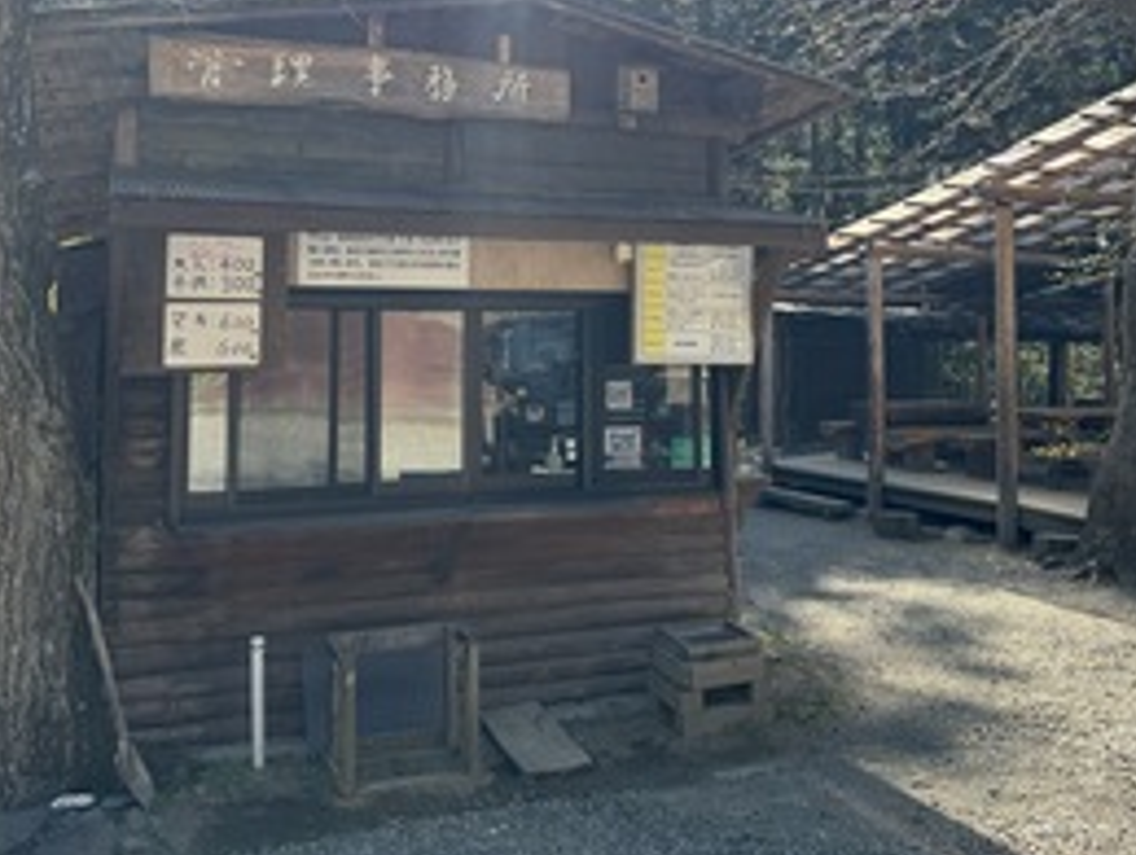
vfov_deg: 38.2
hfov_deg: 49.9
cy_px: 272
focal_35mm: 37
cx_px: 654
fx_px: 1216
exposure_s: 1/802
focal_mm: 6.76
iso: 80
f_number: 1.78
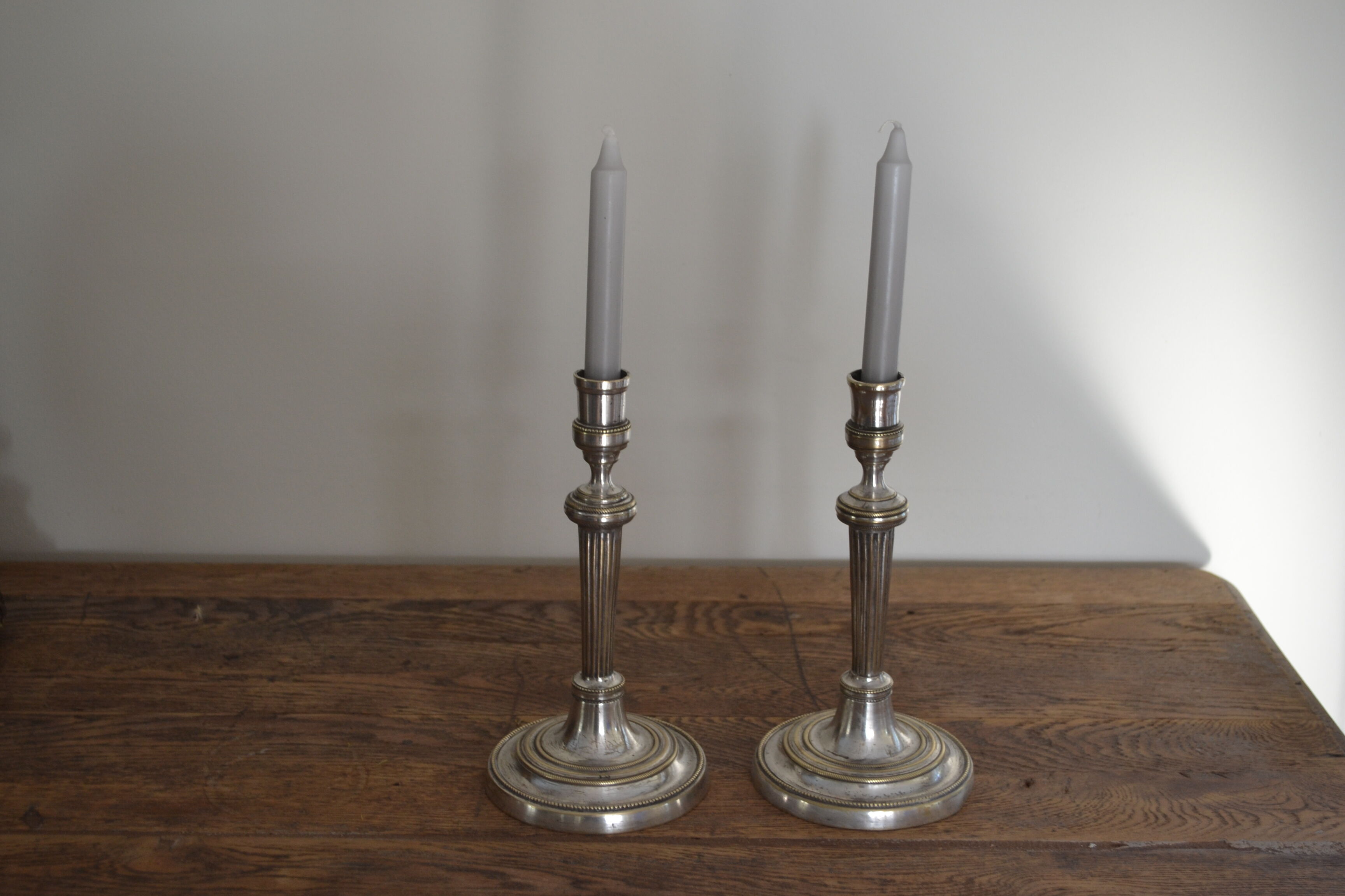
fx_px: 1905
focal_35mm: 51
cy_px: 448
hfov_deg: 38.9
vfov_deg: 26.5
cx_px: 672
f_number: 5
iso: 400
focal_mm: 34
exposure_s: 1/25
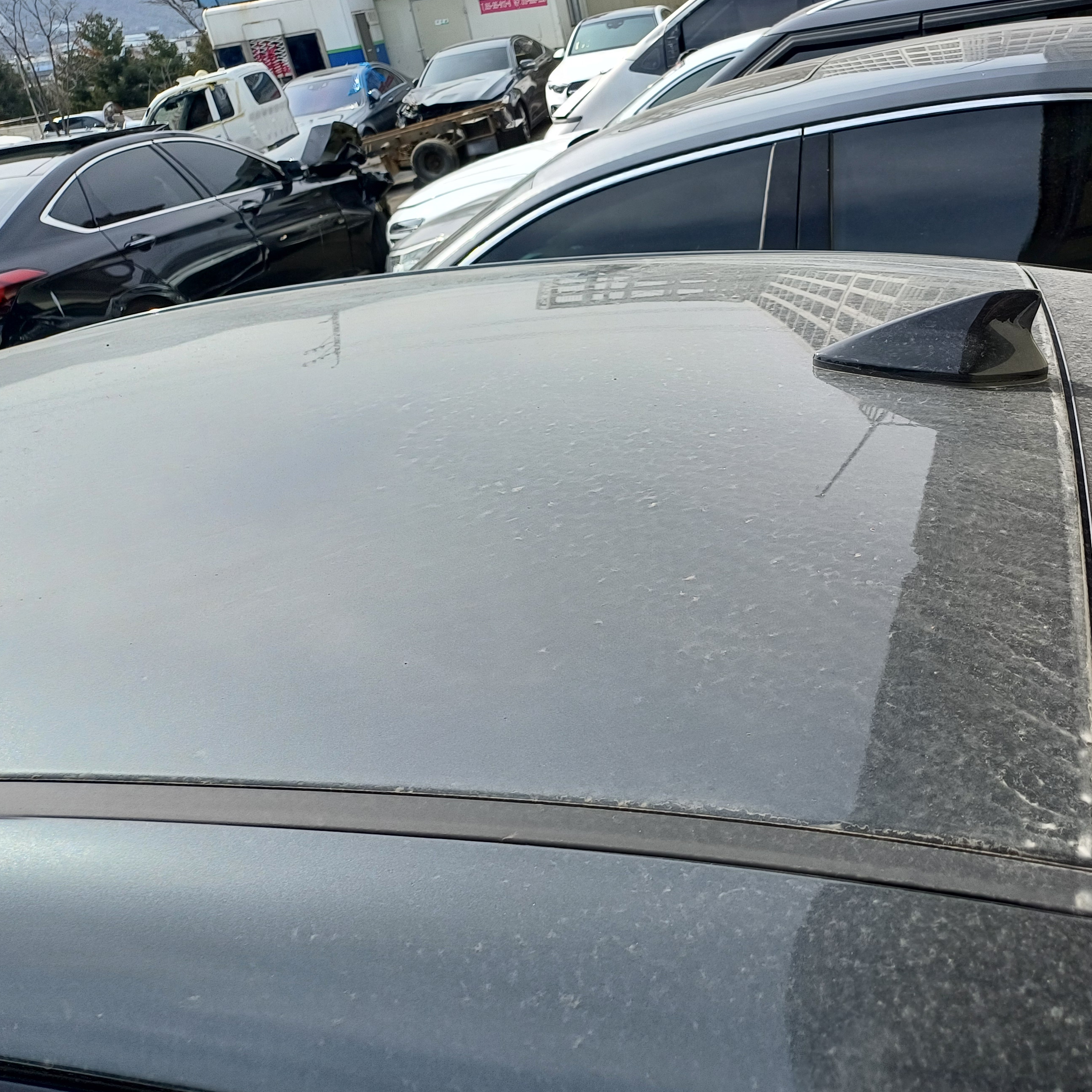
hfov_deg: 47.2
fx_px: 1213
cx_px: 774
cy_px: 507
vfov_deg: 48.4
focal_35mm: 34
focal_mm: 4.65
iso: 50
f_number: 1.8
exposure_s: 1/837
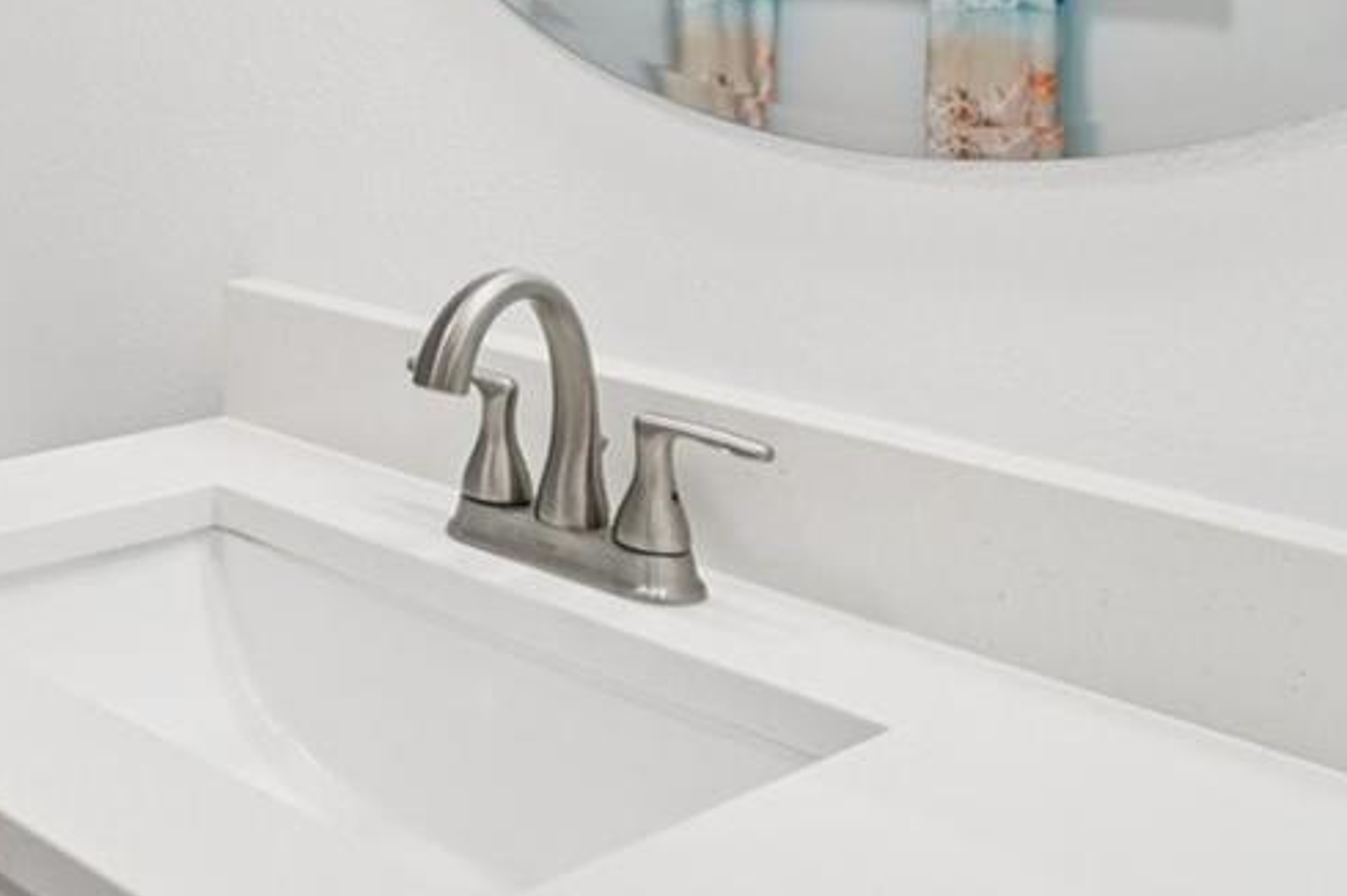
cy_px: -146
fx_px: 1832
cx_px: -344
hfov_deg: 32.1
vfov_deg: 25.1
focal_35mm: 49
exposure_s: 1/30
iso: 320
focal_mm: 10
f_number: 8
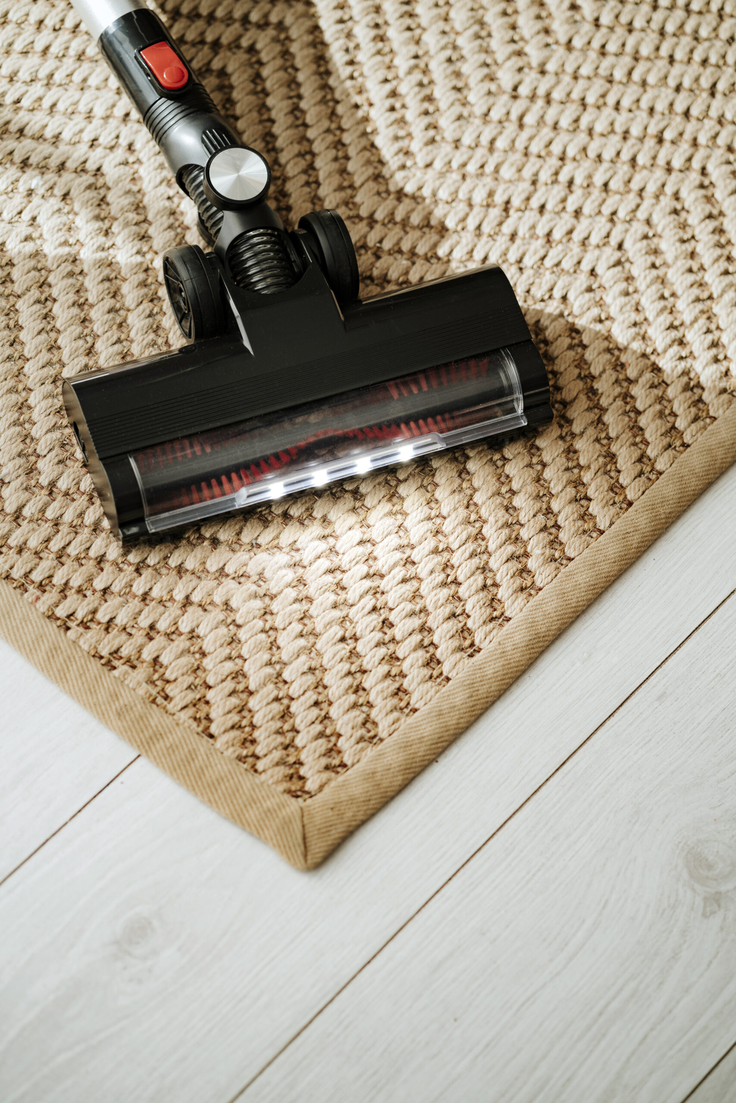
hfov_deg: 16.1
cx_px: 368
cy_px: 552
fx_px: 2606
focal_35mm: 85
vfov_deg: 23.9
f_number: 3.2
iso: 500
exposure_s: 1/160
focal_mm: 85
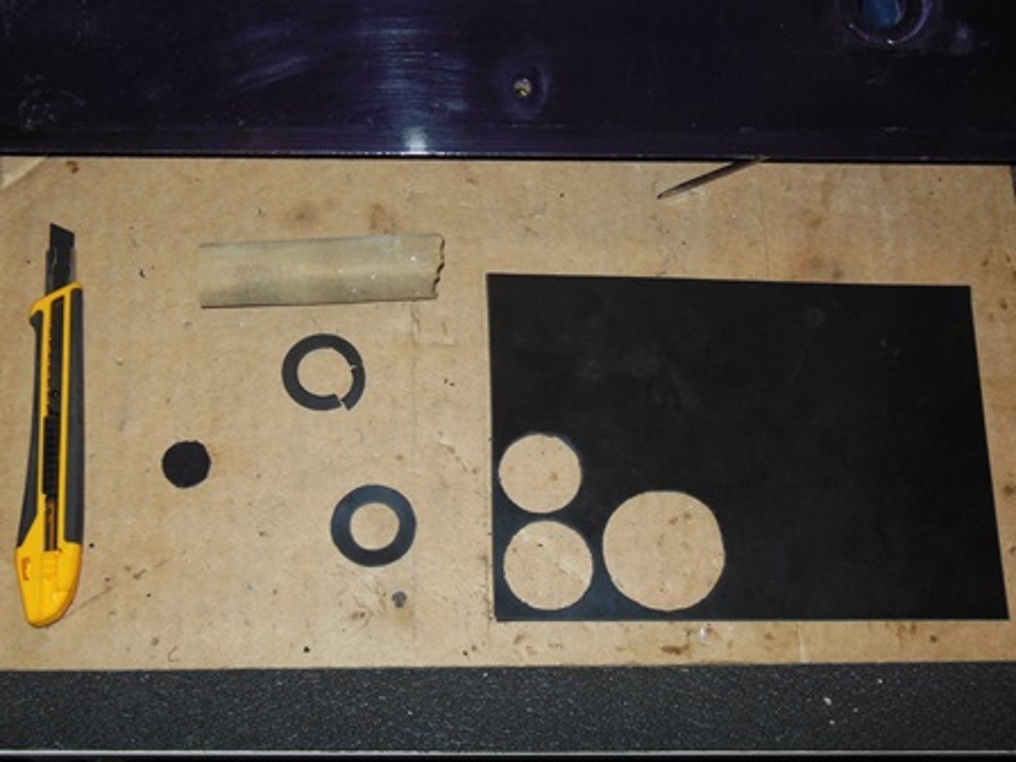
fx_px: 1262
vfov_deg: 33.6
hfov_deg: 43.9
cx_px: 508
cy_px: 381
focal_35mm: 43
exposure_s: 1/30
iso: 125
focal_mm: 7.7
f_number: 3.8
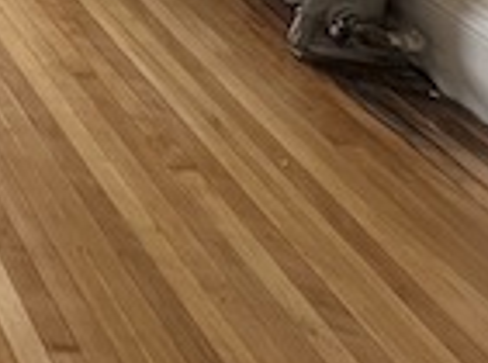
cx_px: -519
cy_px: -463
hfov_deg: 17.6
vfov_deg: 14.5
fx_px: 1041
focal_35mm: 74
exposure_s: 1/99
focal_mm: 1.57
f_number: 1.8
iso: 40
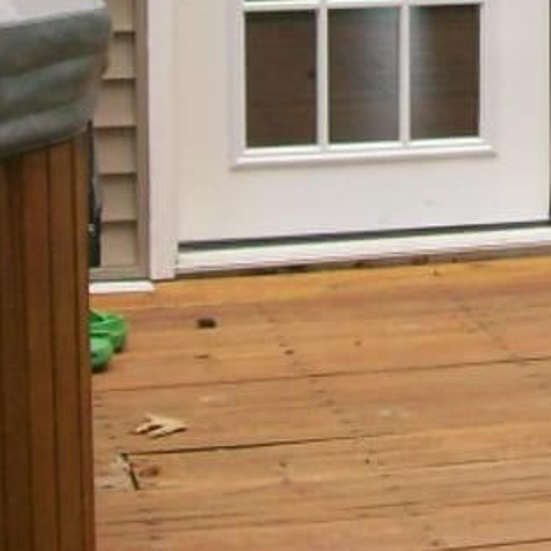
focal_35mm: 137
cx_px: 525
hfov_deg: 12.6
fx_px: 2467
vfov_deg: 12.0
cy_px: -325
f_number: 2.7
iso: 80
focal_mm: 6
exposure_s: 1/252
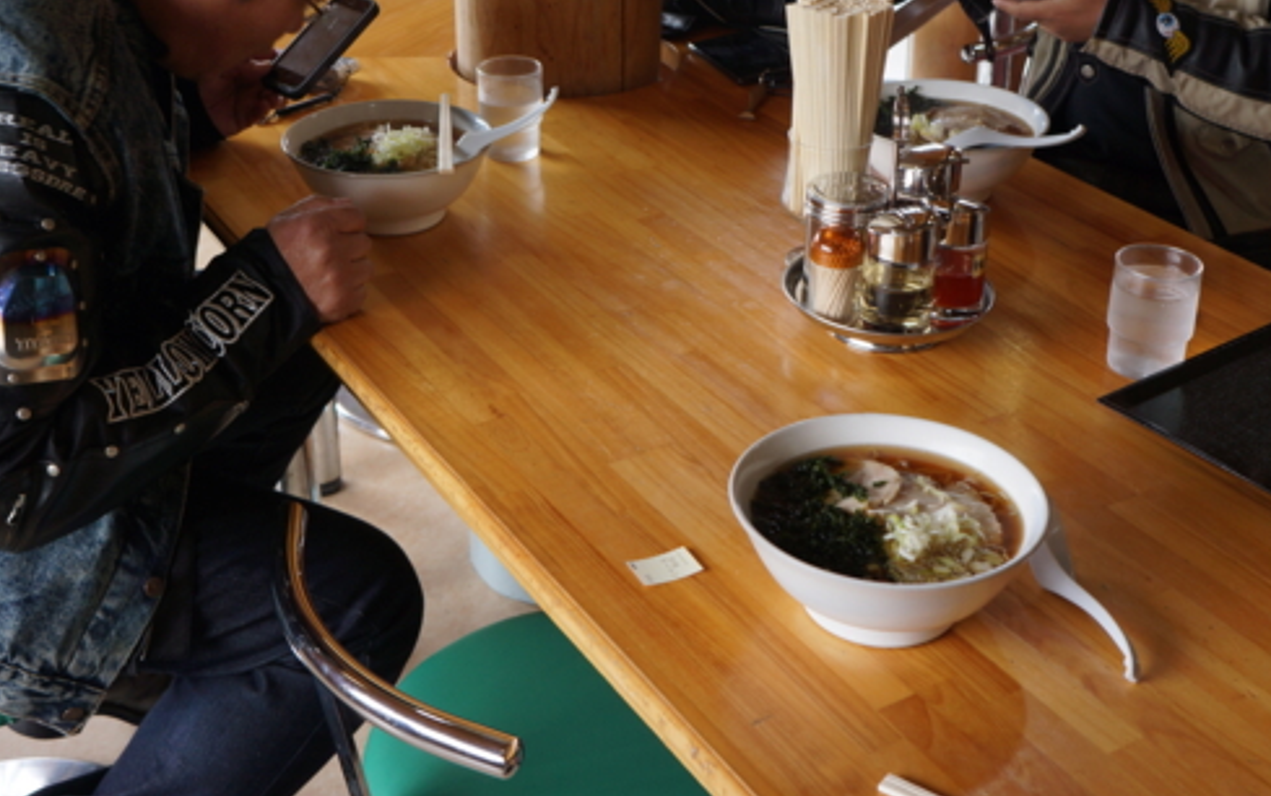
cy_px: 189
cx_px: 624
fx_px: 1733
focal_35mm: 50
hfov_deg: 40.3
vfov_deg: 25.5
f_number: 4.5
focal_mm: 20
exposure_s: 1/100
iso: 125
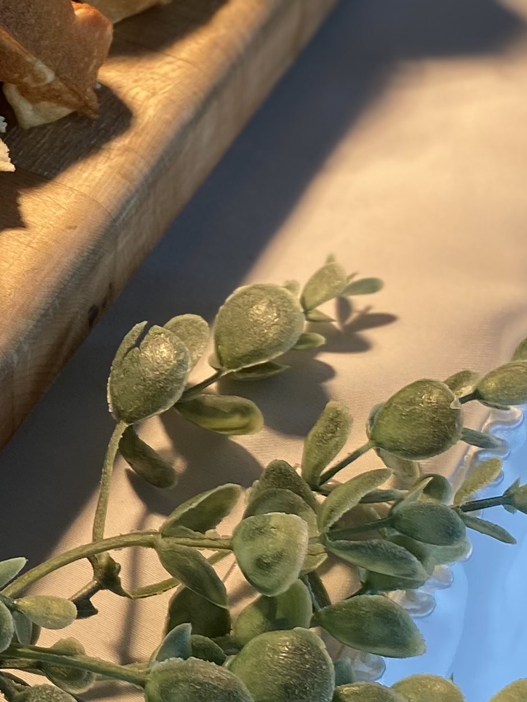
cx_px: -325
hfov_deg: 14.9
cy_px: 267
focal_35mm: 90
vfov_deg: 21.7
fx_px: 1827
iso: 40
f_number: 1.8
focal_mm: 4.25
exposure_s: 1/120
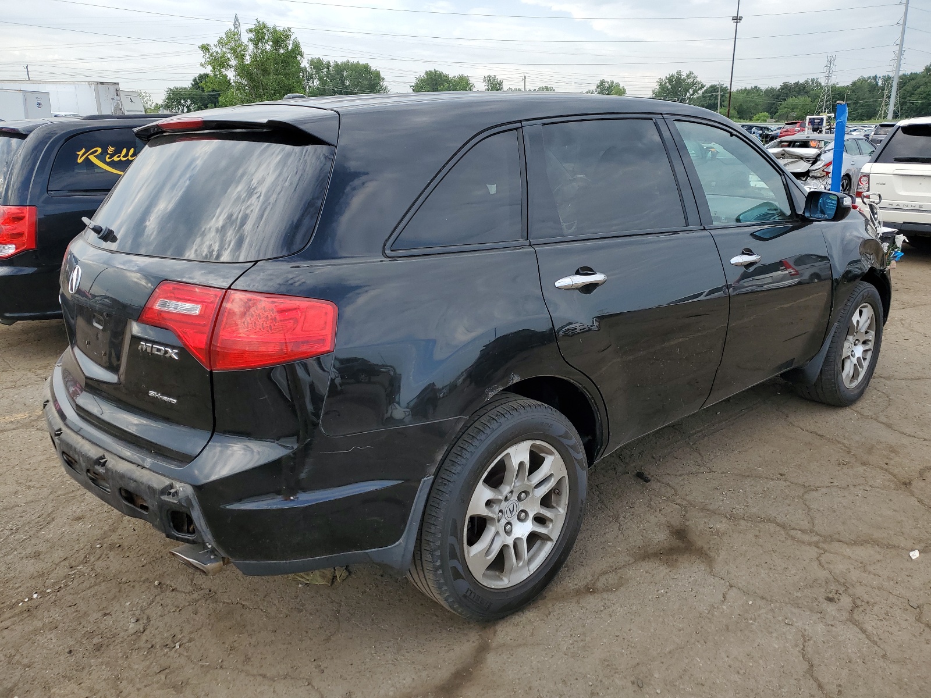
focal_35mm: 26
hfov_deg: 67.3
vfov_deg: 53.1
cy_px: 349
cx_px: 466
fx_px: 699
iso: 50
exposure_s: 1/1000
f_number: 1.5
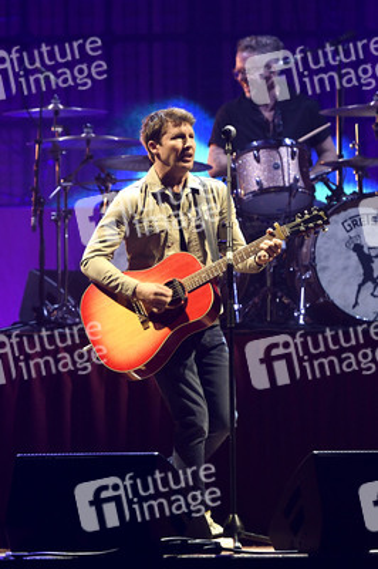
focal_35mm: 170
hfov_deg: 8.1
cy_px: 284
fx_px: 2682
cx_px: 189
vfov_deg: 12.1
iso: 1600
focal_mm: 170
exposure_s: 1/320
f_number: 4
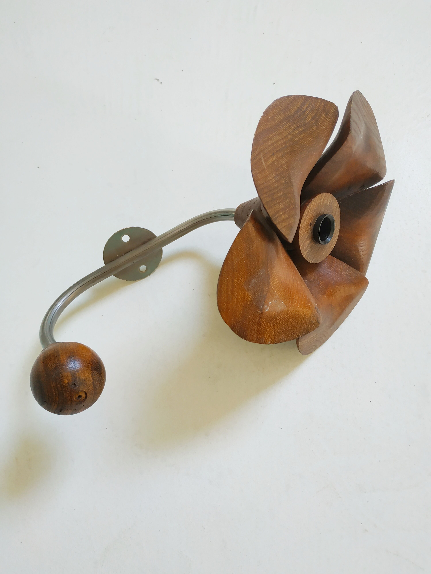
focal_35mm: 24
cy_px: 287
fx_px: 398
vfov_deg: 71.6
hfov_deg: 56.8
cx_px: 216
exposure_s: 1/33
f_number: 1.9
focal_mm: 3.94
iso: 160
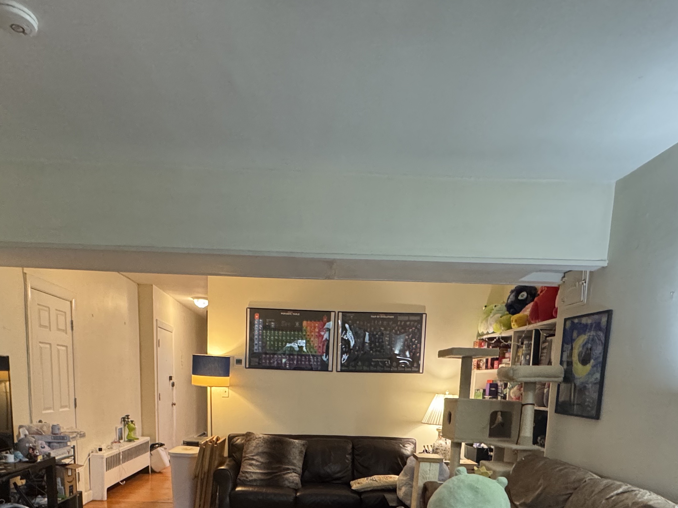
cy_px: 457
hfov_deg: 67.1
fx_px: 509
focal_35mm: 26
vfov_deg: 47.6
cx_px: 302
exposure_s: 1/60
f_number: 2.2
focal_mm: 2.22
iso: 800
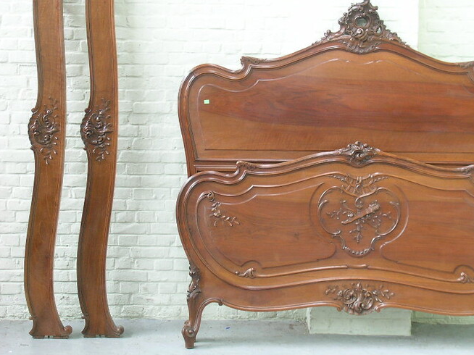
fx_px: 1150
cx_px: 283
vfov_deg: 17.5
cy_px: 134
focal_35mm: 84
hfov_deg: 23.3
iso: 50
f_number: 3.7
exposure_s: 1/4
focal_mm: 12.6
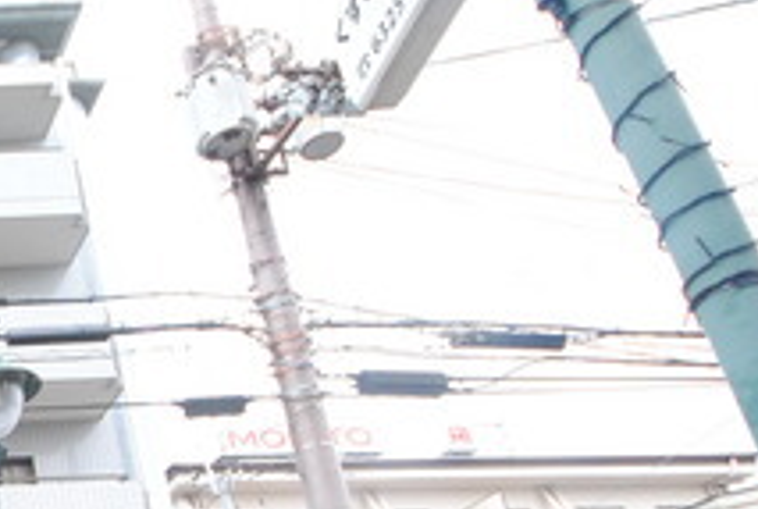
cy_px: 587
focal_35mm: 40
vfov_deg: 29.3
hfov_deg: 30.1
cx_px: -349
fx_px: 855
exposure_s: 1/320
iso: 800
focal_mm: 9
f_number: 9
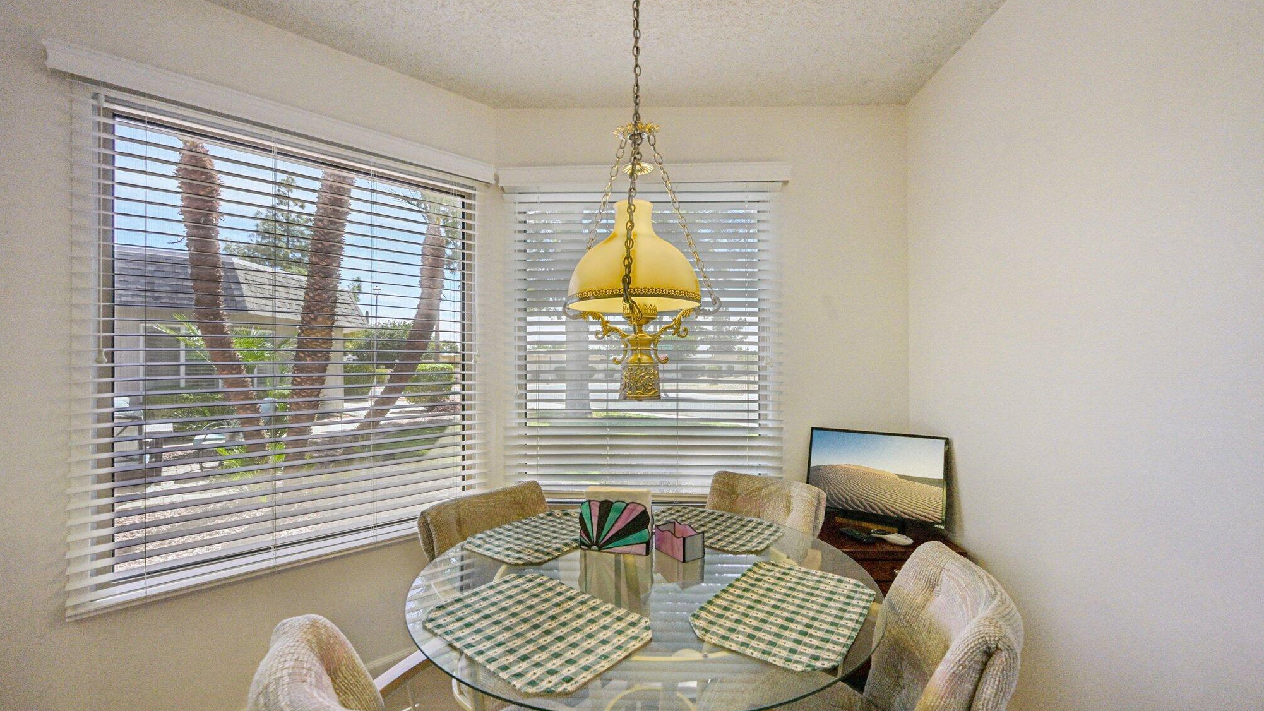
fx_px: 503
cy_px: 369
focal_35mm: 15
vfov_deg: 70.5
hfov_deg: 103.0
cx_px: 645
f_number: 8
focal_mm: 14
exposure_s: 1/125
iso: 640
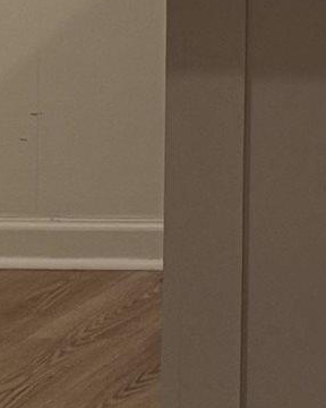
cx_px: 1142
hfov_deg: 6.6
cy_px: -334
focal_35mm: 200
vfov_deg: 9.2
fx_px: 2412
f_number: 1.78
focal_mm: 6.76
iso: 200
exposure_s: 1/123
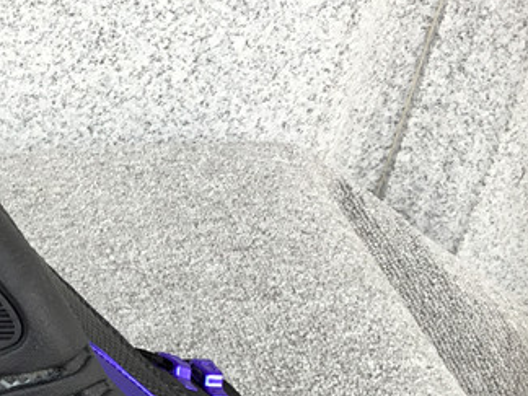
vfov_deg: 16.4
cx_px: -129
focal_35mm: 86
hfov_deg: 21.0
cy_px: 491
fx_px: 1312
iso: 25
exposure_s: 1/101
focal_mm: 3.3
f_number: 2.4
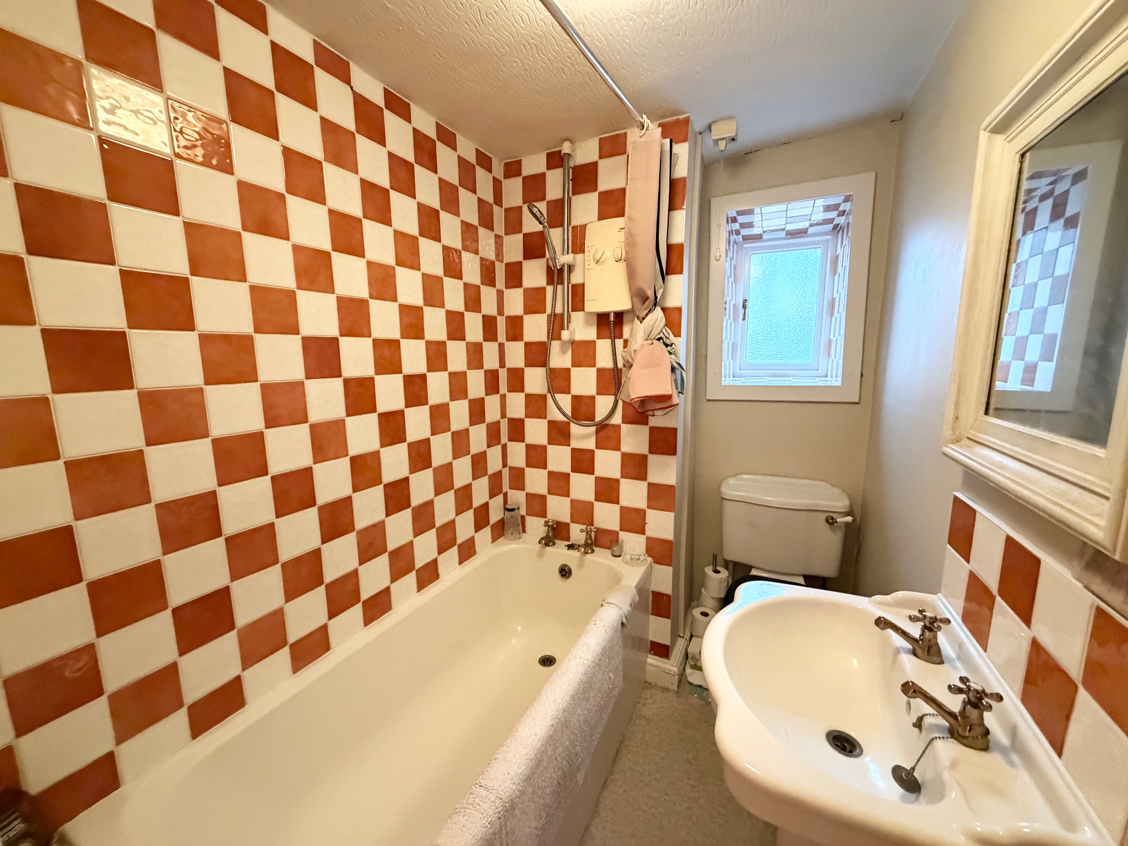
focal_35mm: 14
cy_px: 423
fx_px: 456
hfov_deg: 102.1
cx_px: 564
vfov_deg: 85.7
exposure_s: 1/50
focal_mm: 2.22
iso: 640
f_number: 2.2
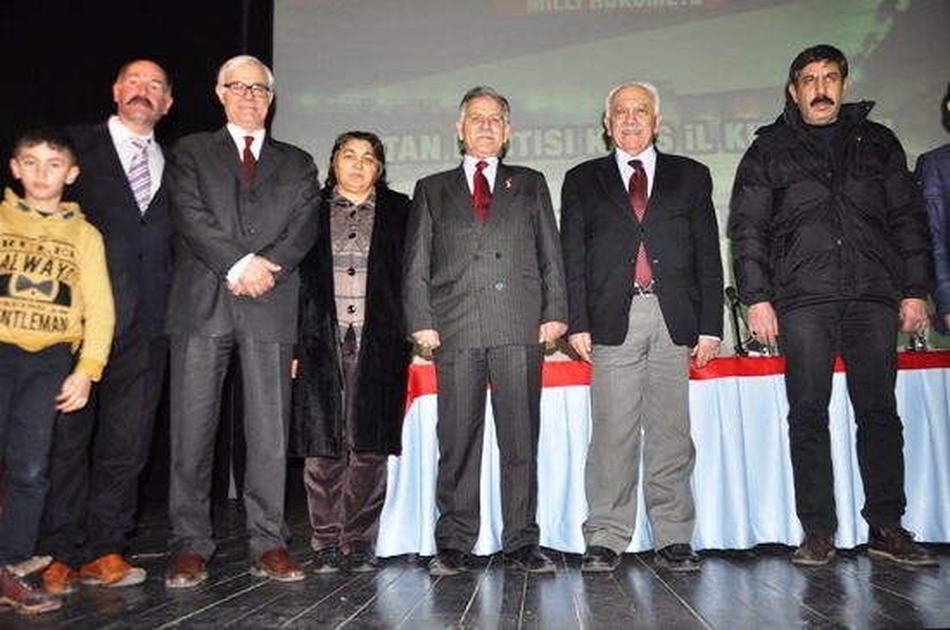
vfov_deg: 41.6
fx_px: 830
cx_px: 475
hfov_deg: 59.6
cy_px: 315
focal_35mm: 32
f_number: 3.8
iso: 640
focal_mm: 21
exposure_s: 1/60
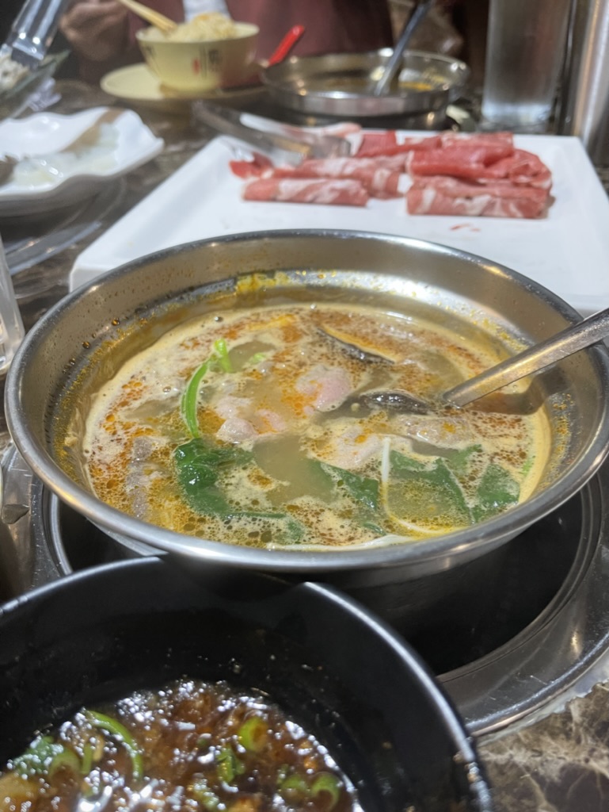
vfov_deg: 67.3
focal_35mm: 26
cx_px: 304
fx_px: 609
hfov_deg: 53.1
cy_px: 406
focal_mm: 5.1
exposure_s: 1/60
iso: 250
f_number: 1.6
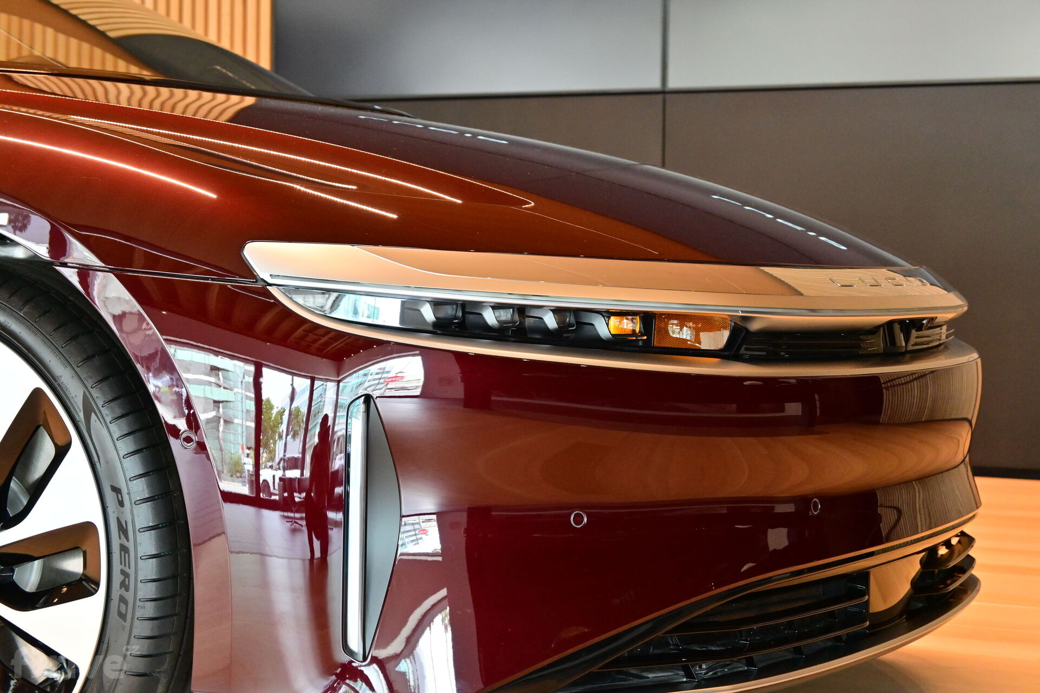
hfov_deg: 27.0
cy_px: 346
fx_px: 2166
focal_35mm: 75
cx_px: 520
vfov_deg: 18.2
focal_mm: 50
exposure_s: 1/80
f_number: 6.3
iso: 1600
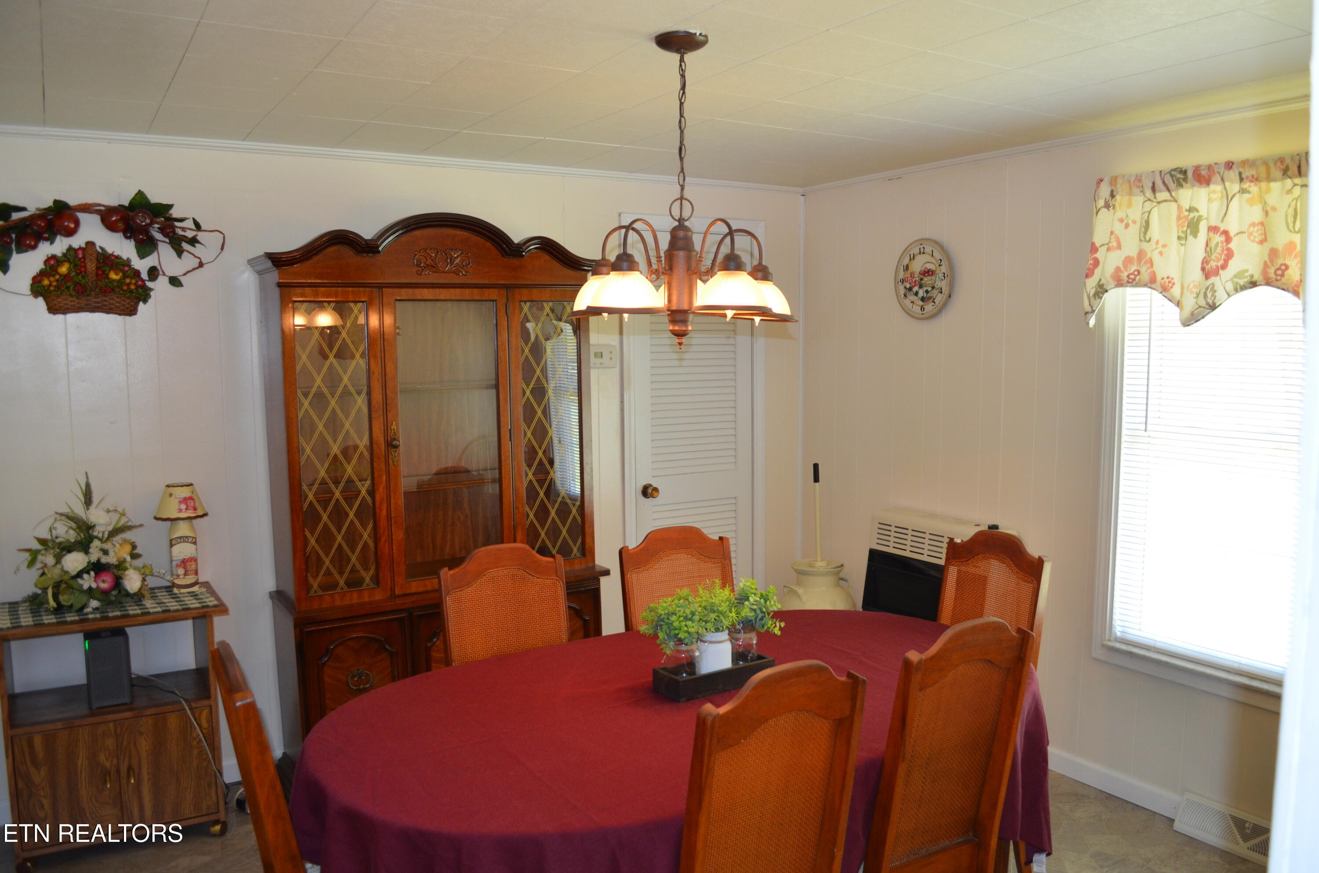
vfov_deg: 47.7
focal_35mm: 27
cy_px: 436
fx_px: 987
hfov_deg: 67.5
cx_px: 660
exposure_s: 1/60
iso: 560
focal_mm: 18
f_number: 3.5
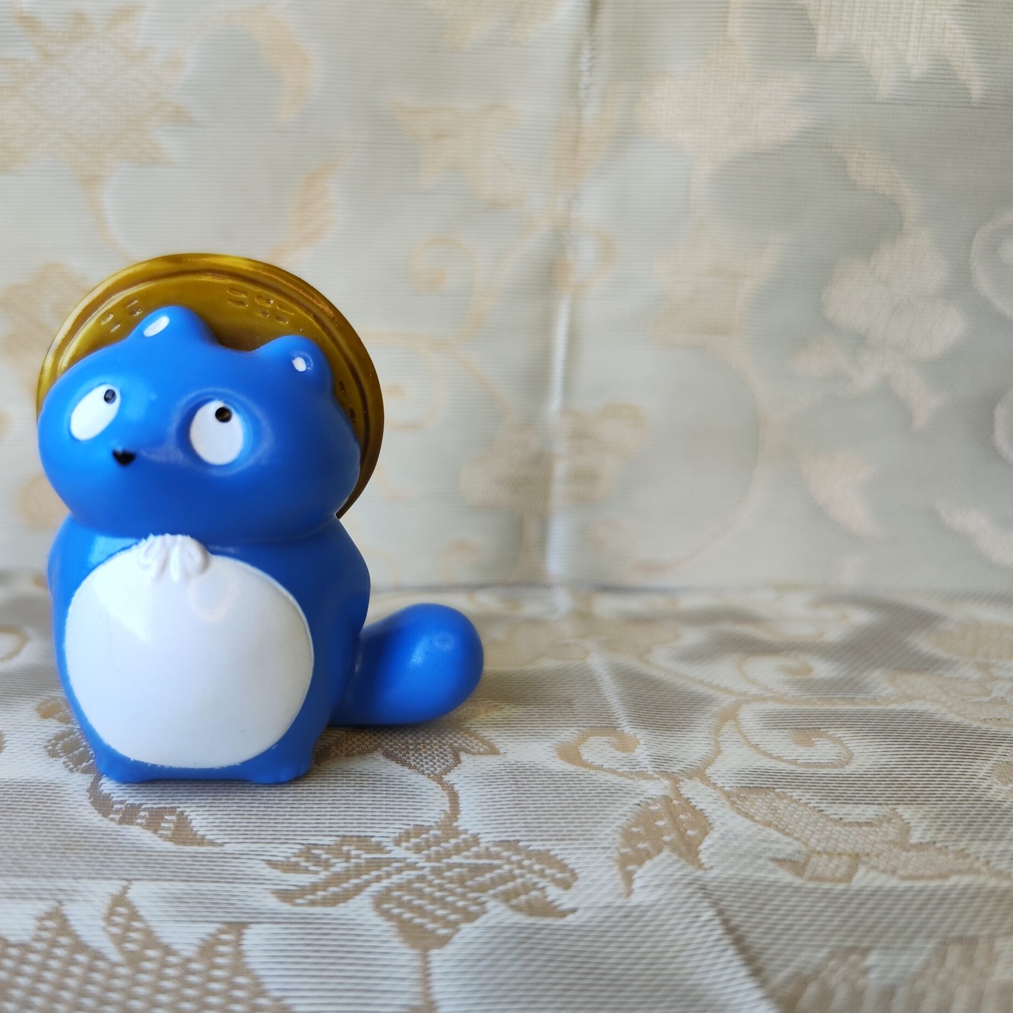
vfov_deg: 57.3
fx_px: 927
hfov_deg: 56.0
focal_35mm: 28
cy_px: 507
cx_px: 333
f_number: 1.69
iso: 144
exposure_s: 1/100
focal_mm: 7.01
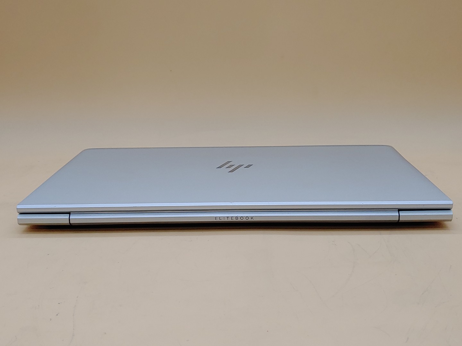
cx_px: 231
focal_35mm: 46
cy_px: 173
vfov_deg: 31.5
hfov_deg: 41.2
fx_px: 614
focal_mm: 4.36
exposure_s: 1/178
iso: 50
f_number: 1.8
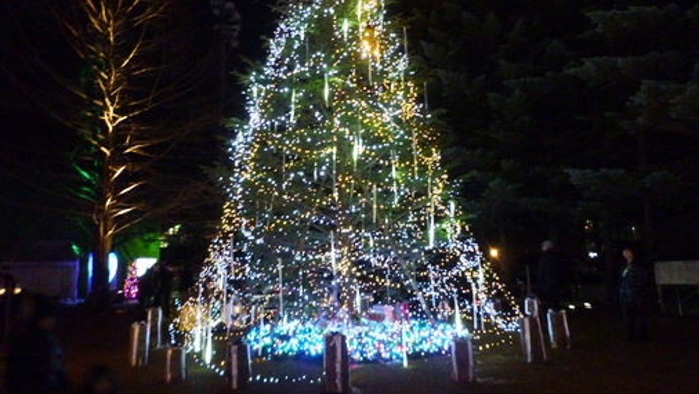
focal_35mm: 28
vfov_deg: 41.2
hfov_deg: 67.9
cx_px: 356
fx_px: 519
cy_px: 145
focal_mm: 4.4
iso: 400
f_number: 2.8
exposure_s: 1/8
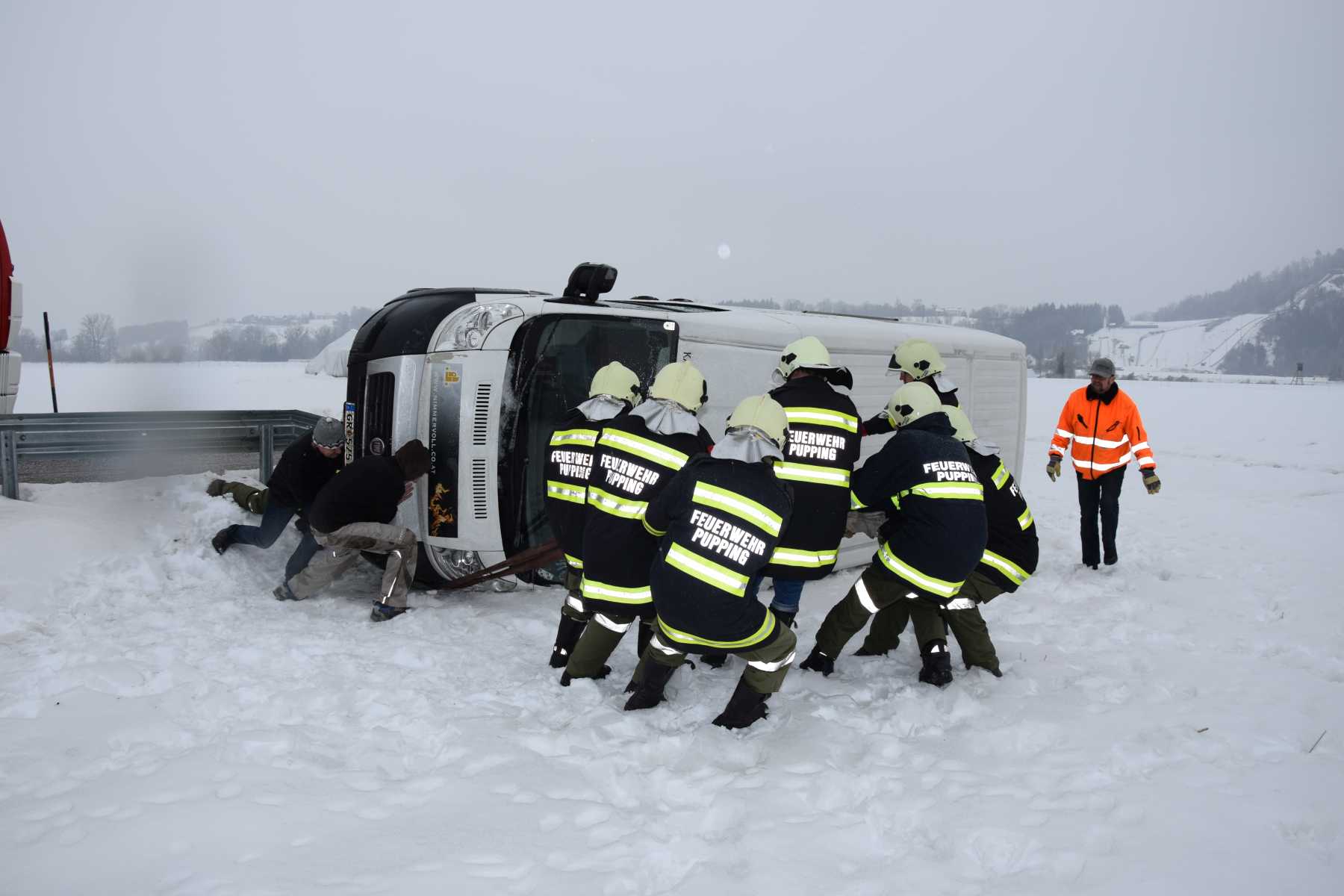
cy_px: 448
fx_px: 1960
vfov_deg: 25.8
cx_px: 672
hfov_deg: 37.9
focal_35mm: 52
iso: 100
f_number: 9
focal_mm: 35
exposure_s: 1/200
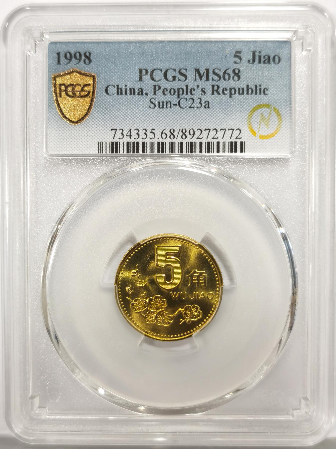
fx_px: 699
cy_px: 224
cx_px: 168
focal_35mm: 54
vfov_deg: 35.5
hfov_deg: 27.0
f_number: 16
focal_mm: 5.56
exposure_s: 1/100
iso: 125
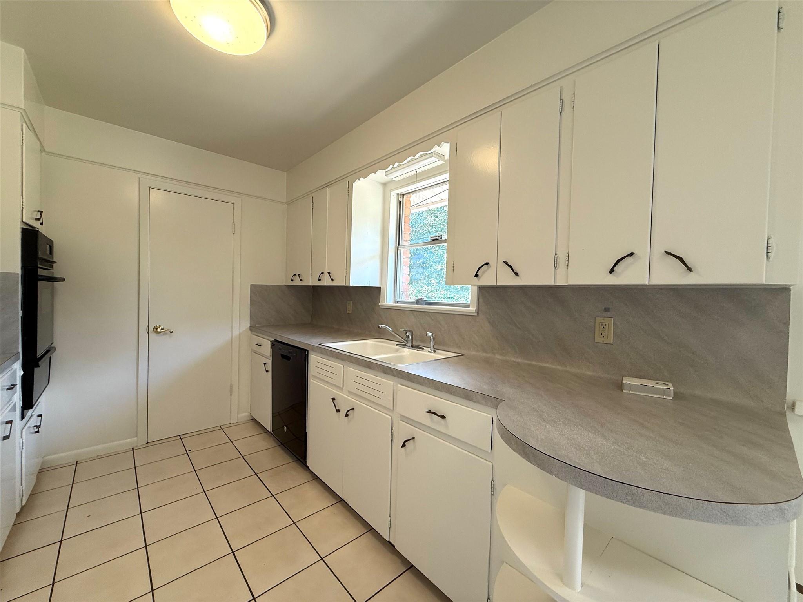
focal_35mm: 14
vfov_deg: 85.7
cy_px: 301
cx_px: 402
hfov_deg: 102.1
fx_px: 325
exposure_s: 1/120
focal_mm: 2.22
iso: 80
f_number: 2.2
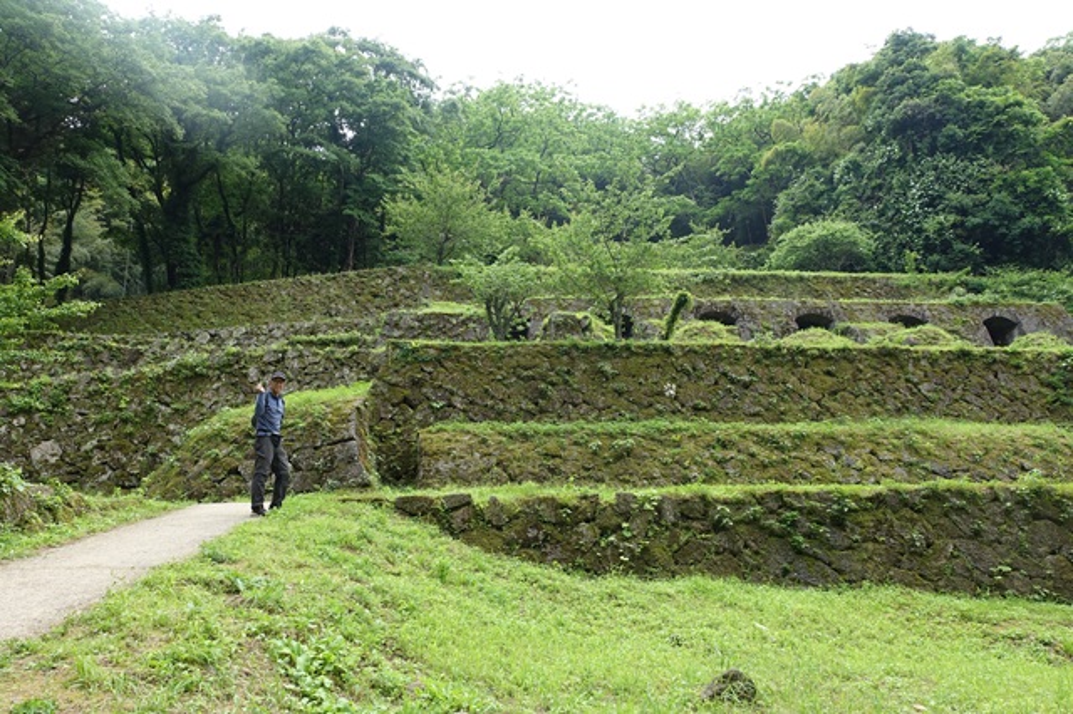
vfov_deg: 53.1
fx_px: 715
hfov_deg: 73.8
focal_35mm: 24
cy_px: 357
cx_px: 536
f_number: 5.6
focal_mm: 8.8
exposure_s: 1/100
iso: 125
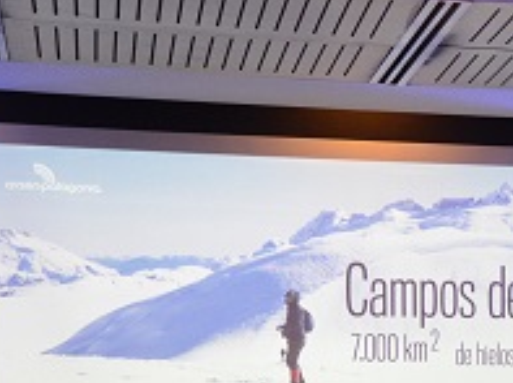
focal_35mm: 132
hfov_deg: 14.7
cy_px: 516
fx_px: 1953
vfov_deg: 10.9
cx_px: 536
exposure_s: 1/100
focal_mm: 45
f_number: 7.1
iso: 4000
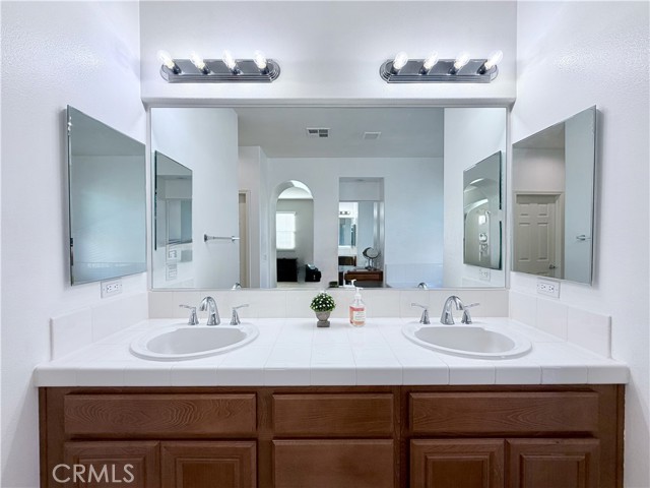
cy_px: 244
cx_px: 325
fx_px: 263
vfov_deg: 85.7
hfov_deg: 102.1
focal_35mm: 14
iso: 64
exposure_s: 1/120
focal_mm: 2.22
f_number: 2.2
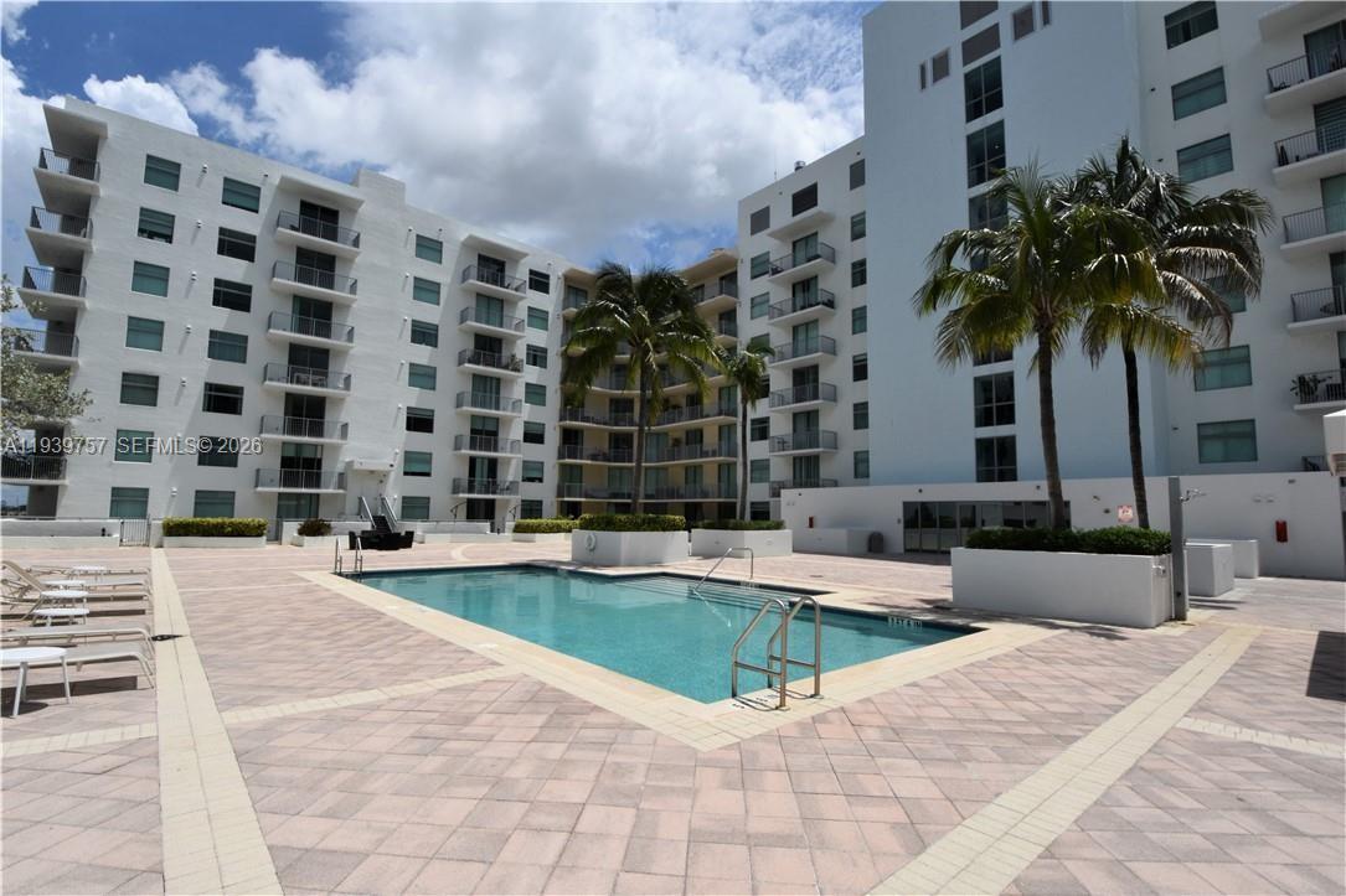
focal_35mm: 15
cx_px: 673
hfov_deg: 100.4
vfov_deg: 77.3
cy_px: 448
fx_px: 561
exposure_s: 1/250
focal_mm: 10
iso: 250
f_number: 18
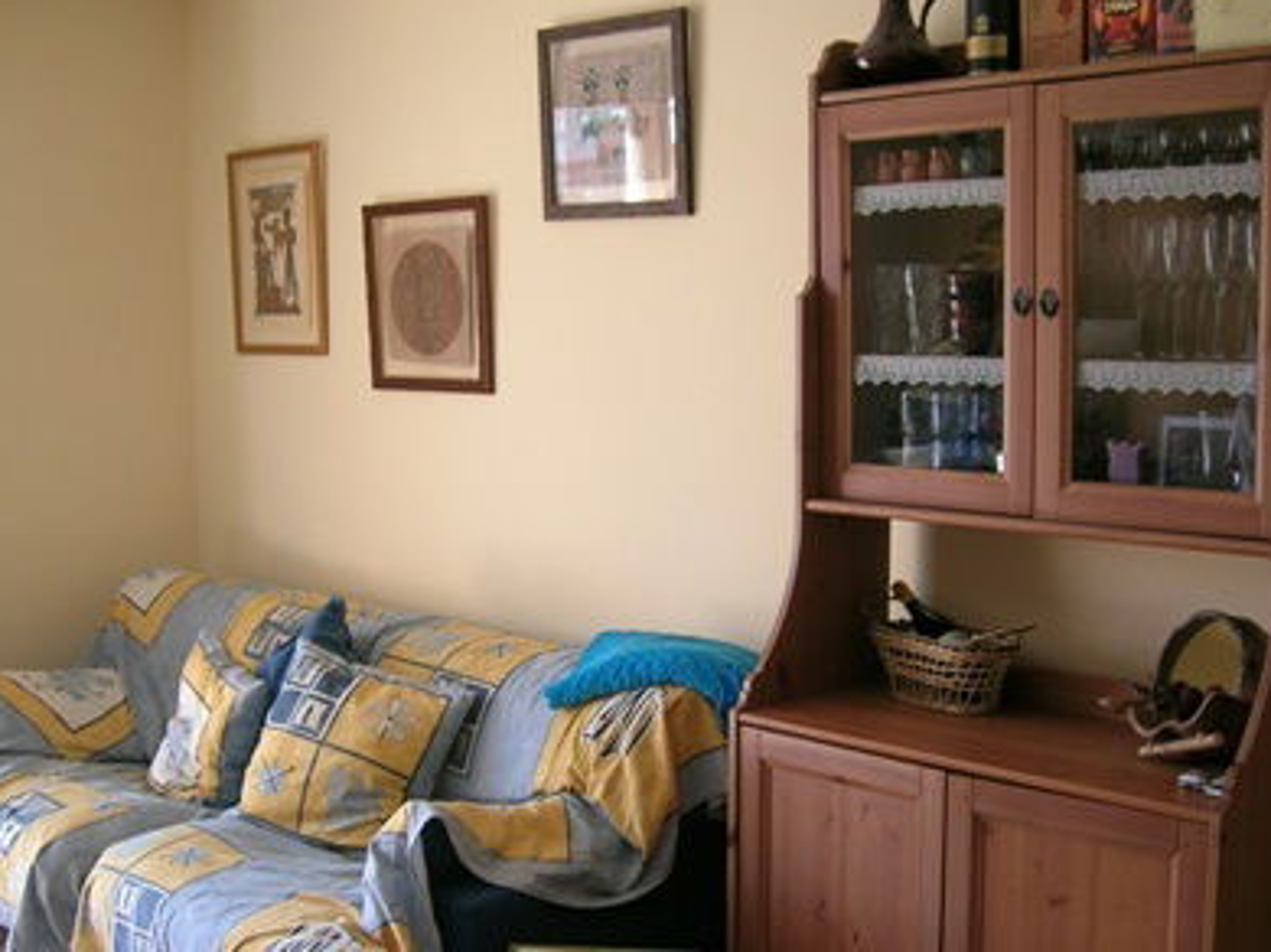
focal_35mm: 46
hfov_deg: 41.2
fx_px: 1688
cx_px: 590
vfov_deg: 31.4
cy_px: 561
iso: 50
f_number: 2.8
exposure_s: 1/39.8
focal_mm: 5.4
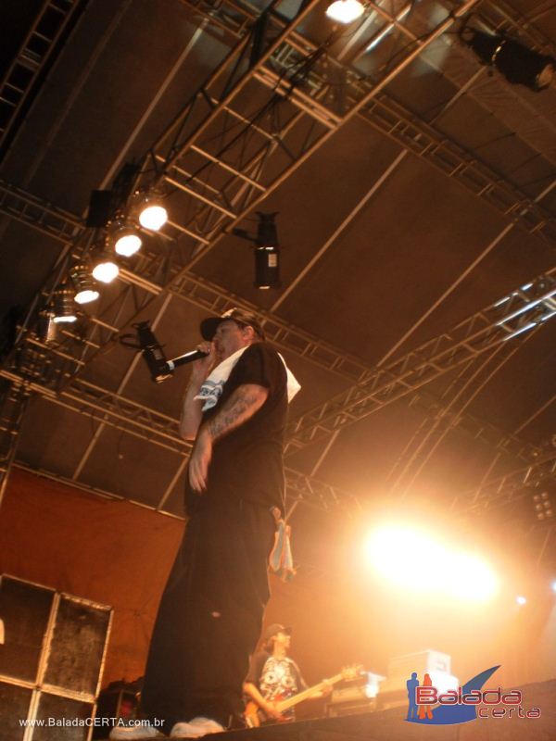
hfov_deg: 39.7
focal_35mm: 36
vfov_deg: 51.4
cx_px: 278
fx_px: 771
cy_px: 370
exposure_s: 1/30
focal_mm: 6.3
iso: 160
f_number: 3.1
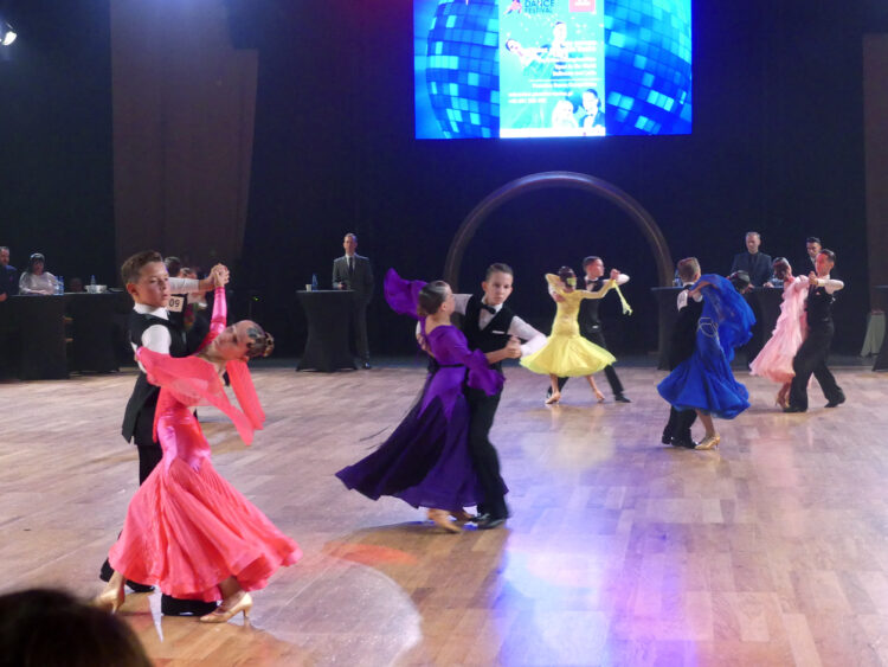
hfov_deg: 27.8
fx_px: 1796
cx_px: 444
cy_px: 334
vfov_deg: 21.0
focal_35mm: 70
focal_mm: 12.5
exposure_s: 1/80
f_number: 3.5
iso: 800
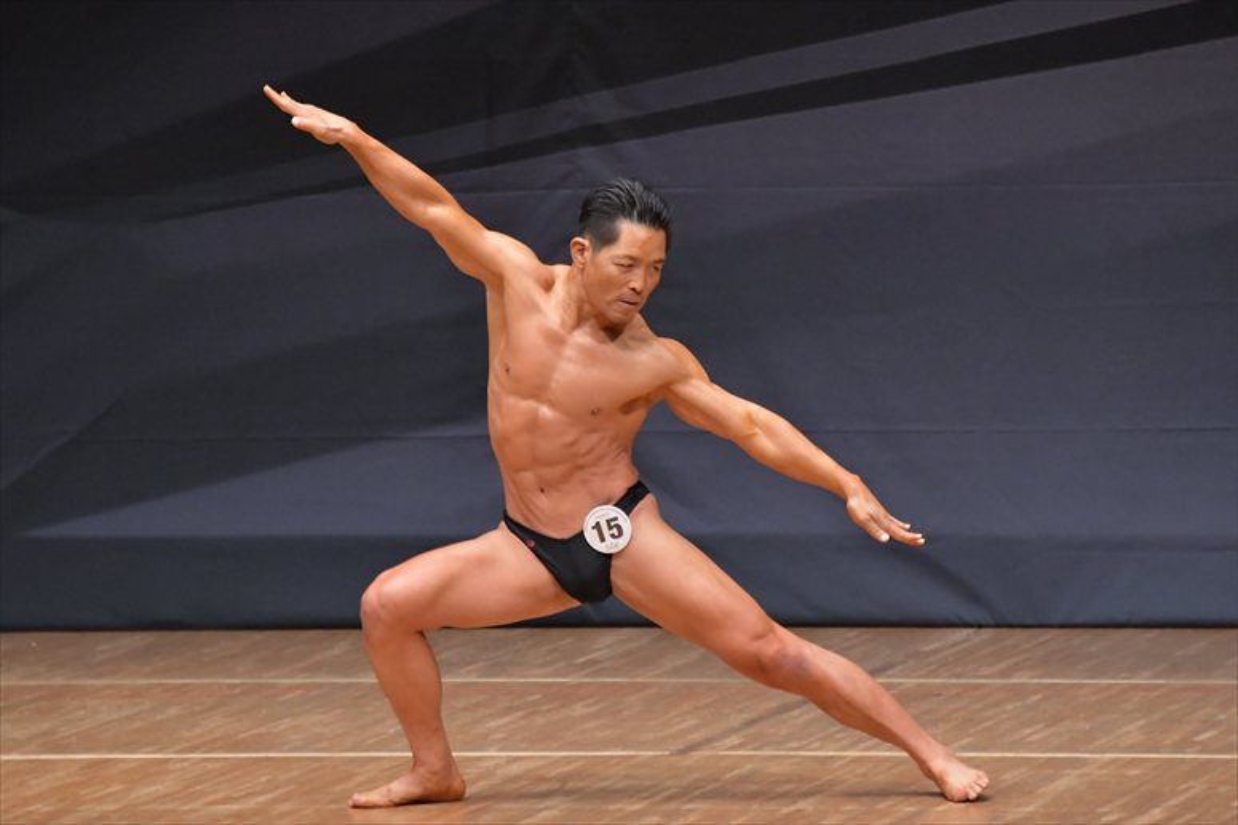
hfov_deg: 6.0
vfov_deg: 4.0
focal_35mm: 345
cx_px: 619
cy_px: 412
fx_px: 11859
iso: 6400
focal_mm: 230
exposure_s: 1/400
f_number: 5.6
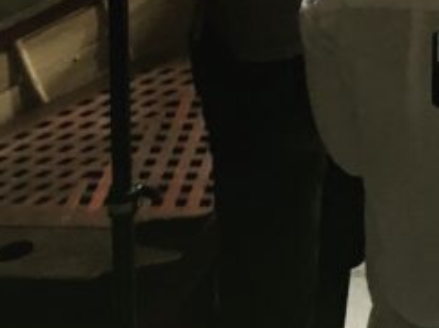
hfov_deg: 11.9
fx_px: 1824
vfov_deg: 9.3
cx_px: 932
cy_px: -428
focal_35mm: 144
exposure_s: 1/10
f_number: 2.2
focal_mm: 4.15
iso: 100
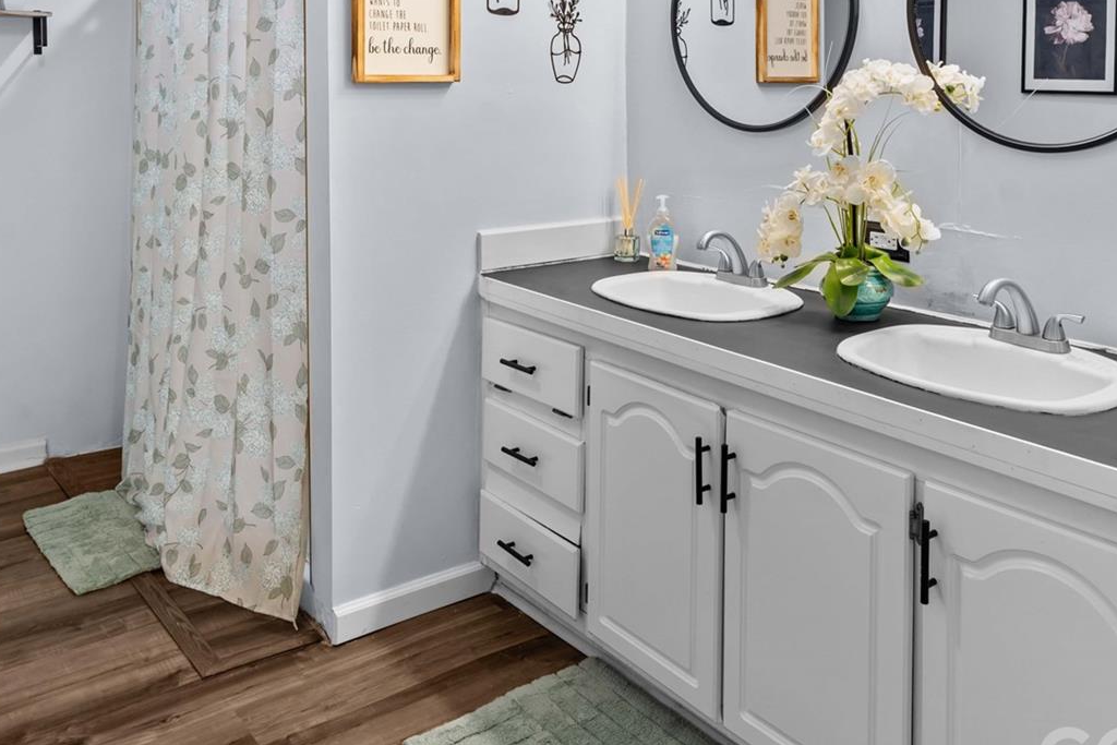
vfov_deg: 38.7
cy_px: 94
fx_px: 993
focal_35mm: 32
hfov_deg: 58.7
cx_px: 578
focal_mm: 16
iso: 100
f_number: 8
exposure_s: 1/4
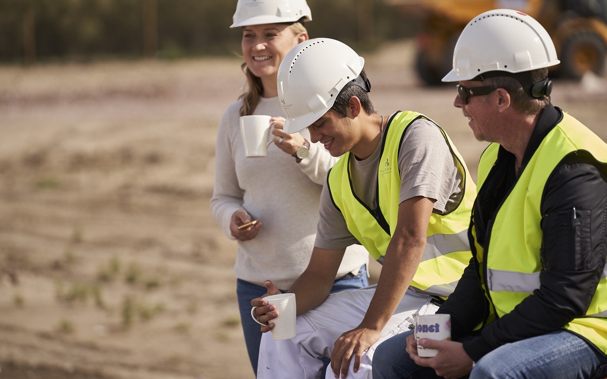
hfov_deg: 12.5
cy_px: 188
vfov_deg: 7.8
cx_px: 305
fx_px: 2779
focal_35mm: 168
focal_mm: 164
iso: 80
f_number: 3.5
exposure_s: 1/1000
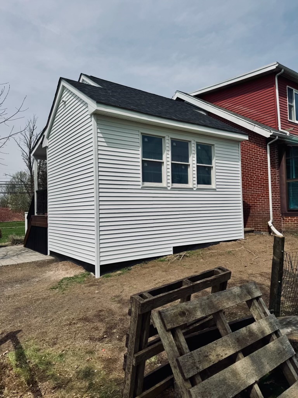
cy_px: 199
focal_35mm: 24
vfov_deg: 71.6
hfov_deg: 56.8
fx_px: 275
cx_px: 149
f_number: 1.78
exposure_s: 1/9009
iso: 80
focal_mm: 6.76
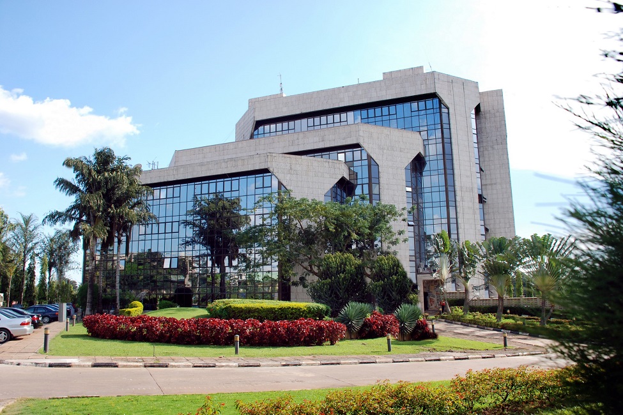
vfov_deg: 47.9
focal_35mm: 27
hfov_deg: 67.4
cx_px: 312
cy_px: 208
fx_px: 467
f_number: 7.1
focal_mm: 18
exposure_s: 1/200
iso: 200
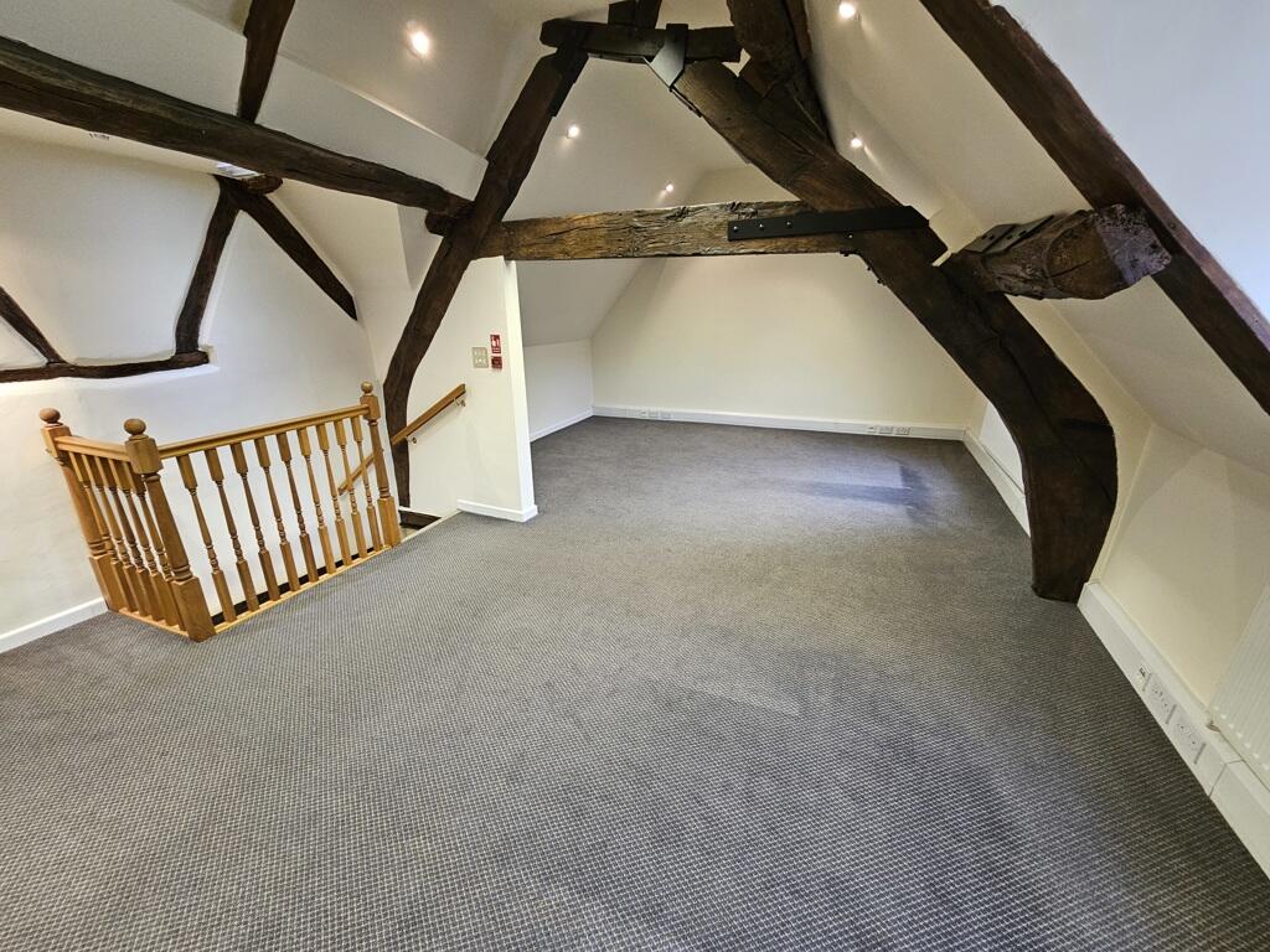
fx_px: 477
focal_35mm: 13
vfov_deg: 89.9
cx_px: 635
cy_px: 476
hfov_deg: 106.2
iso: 320
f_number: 2.2
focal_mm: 2.2
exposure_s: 1/33.3
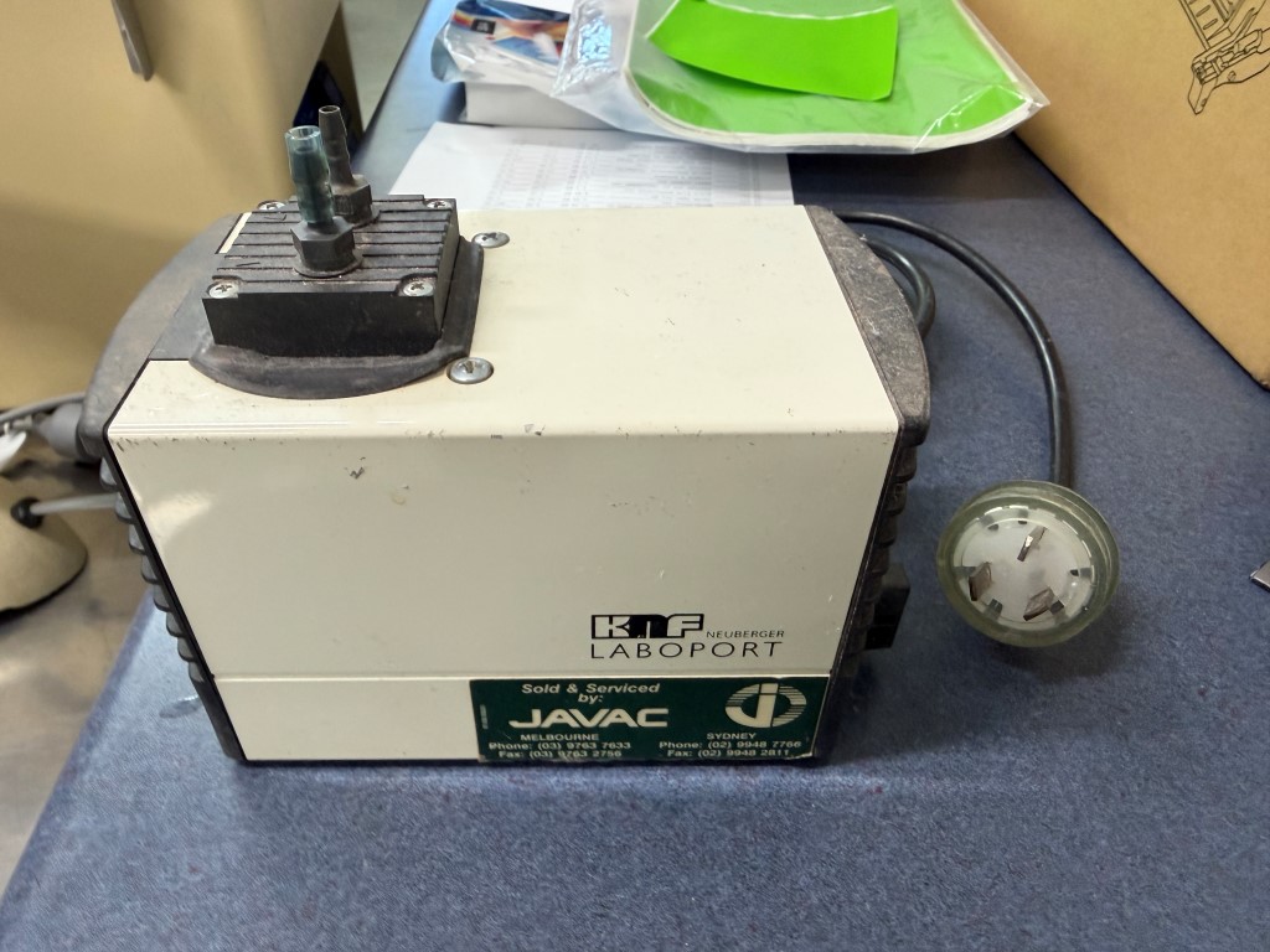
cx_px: 635
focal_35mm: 24
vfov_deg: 56.8
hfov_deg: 71.6
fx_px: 881
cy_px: 476
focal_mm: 2.22
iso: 250
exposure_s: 1/100
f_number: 2.2
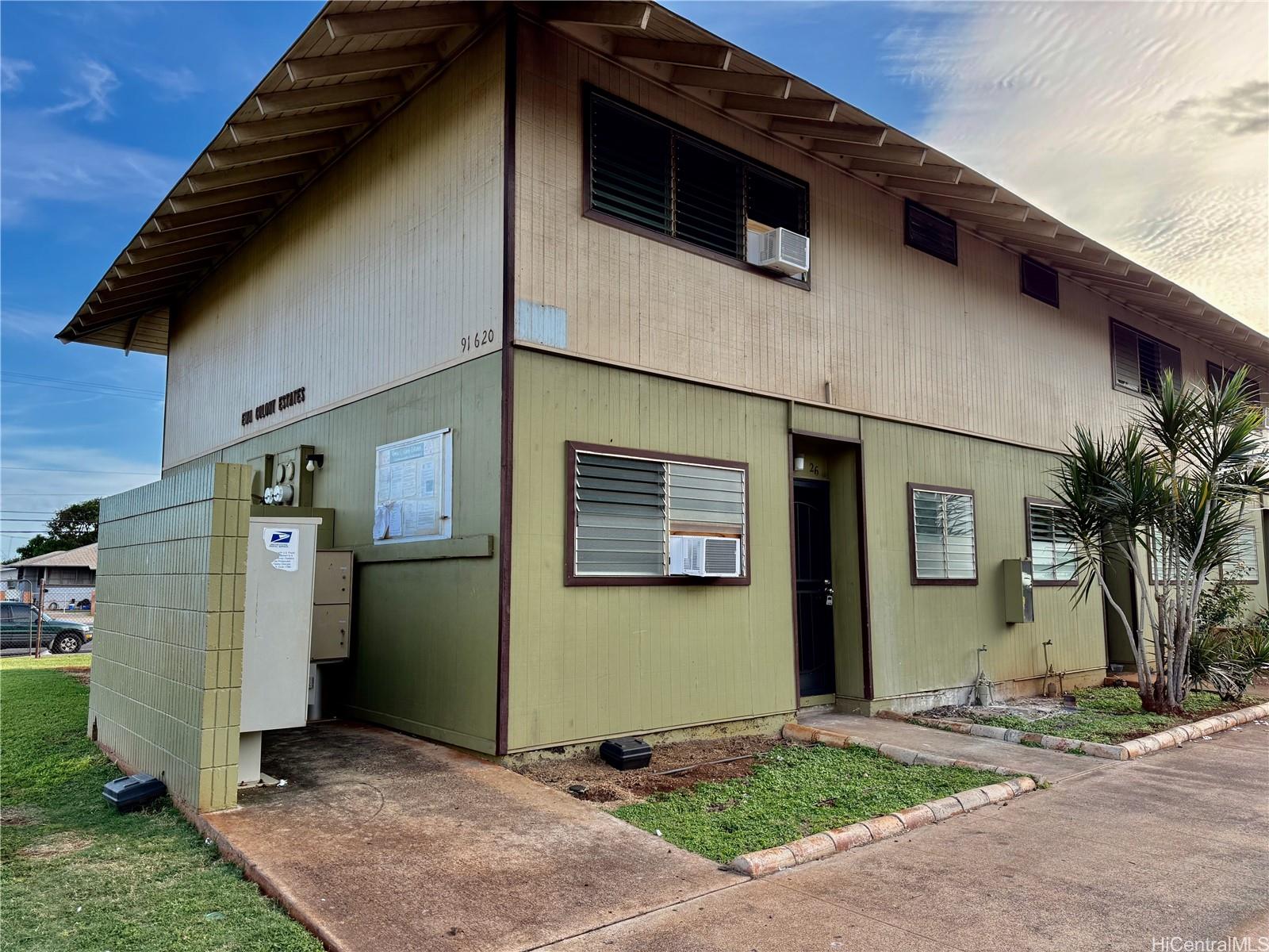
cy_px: 476
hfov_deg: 71.6
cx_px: 634
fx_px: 880
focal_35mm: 24
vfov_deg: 56.8
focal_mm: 6.76
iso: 100
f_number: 1.78
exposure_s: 1/1522
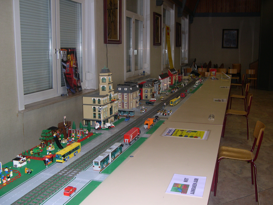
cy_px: 102
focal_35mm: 38
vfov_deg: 37.7
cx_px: 136
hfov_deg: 49.0
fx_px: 300
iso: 156
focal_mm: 8
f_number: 2.8
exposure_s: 1/60
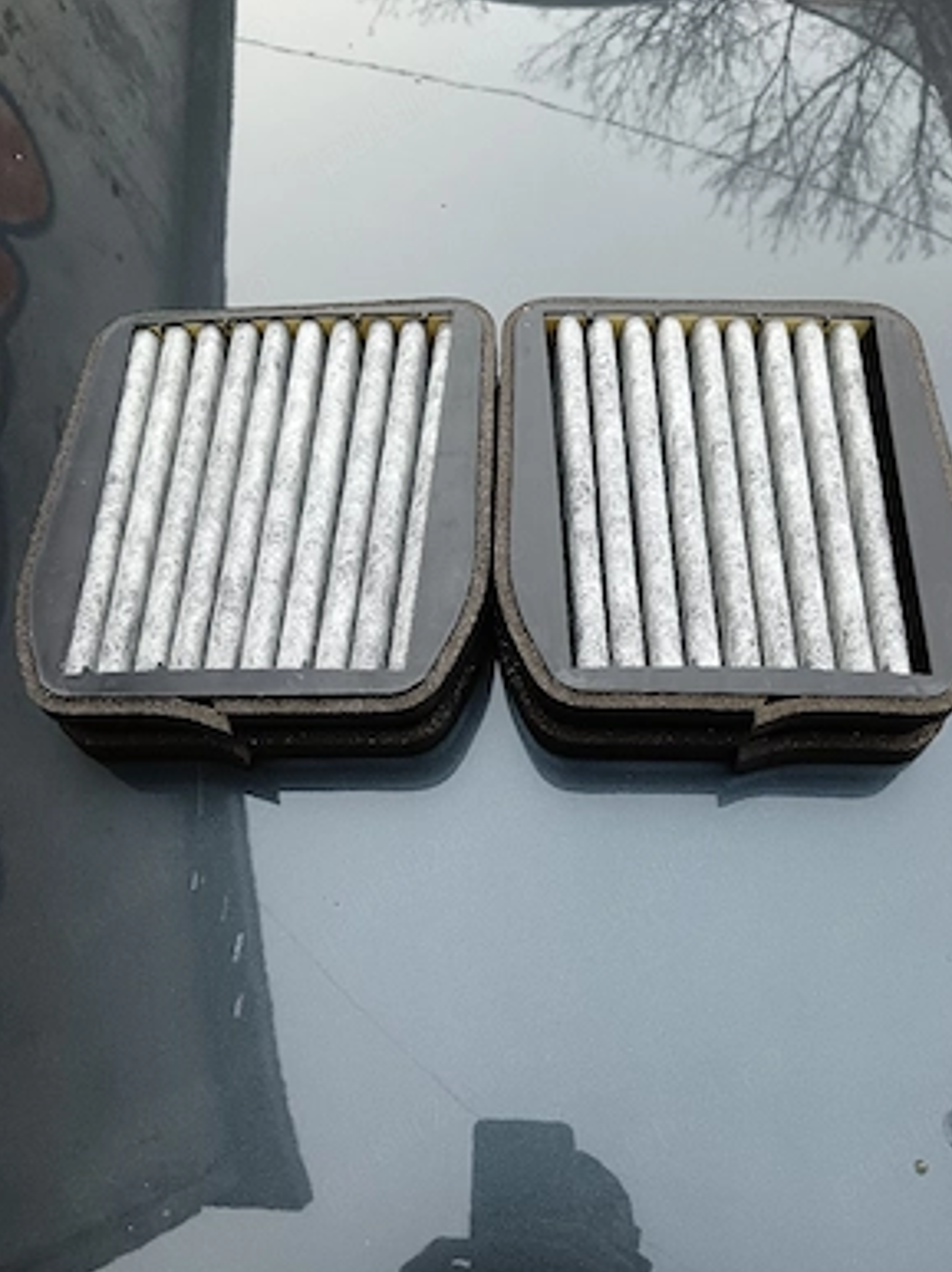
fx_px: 1028
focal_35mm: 28
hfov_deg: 49.7
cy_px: 649
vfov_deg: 63.5
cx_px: 488
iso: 609
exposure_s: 1/50
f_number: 1.9
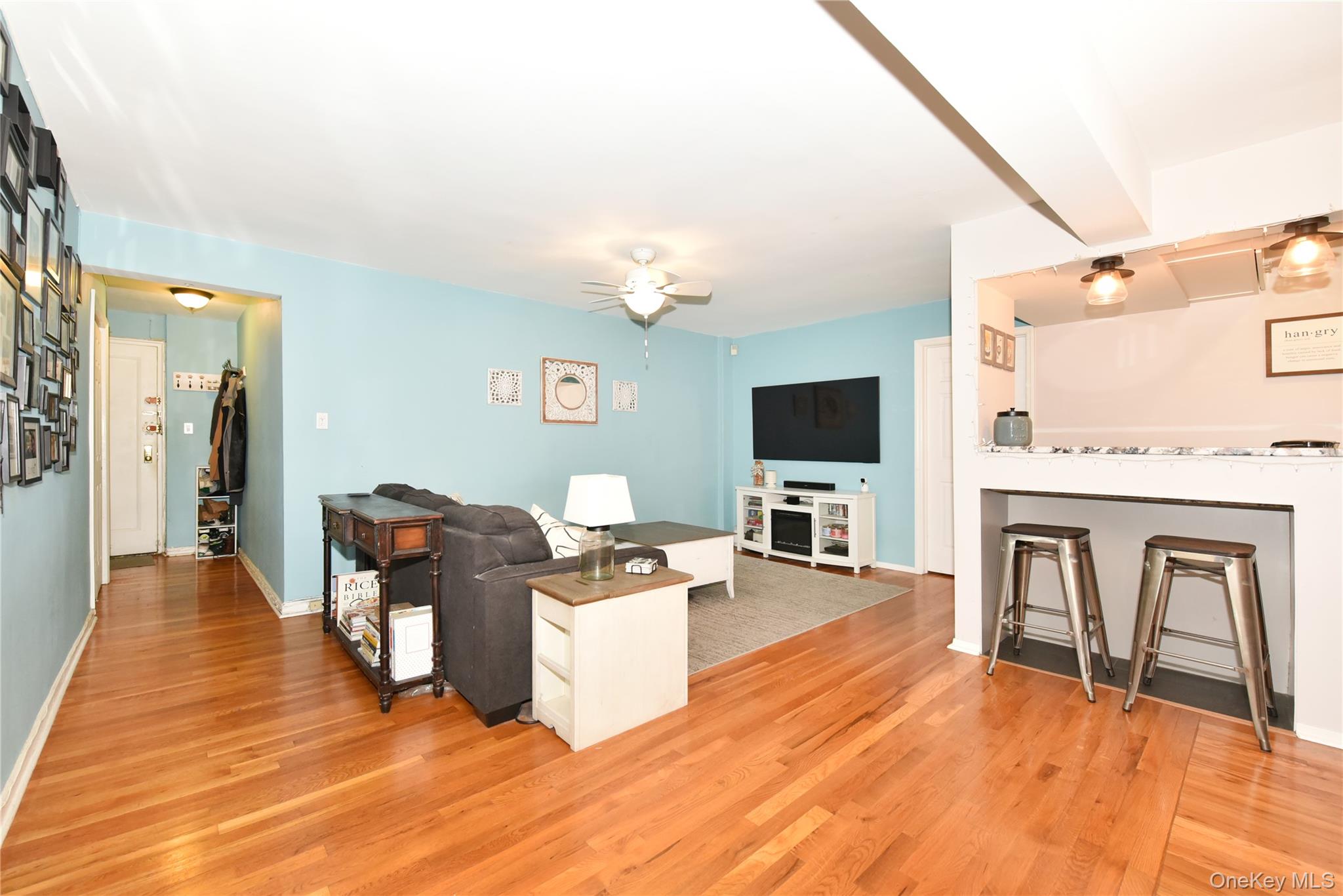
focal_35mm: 14
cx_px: 672
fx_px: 522
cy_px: 448
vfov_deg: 81.2
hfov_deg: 104.2
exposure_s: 1/160
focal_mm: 14
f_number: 5
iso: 2000
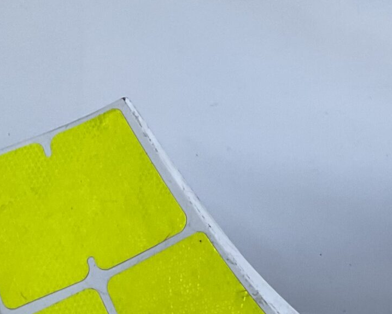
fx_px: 1172
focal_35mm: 101
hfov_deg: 17.1
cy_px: 458
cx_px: 593
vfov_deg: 14.3
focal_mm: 3
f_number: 1.8
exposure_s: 1/100
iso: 40
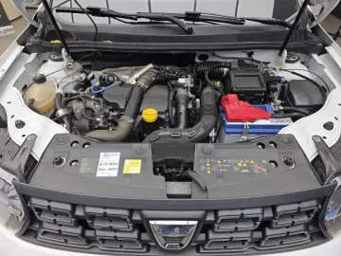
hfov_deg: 73.9
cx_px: 170
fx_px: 227
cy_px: 128
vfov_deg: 58.9
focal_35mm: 23
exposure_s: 1/100
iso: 20
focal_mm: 6.25
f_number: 1.7
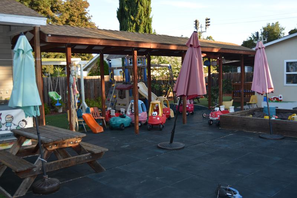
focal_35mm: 34
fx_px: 285
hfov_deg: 55.1
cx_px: 148
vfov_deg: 38.3
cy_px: 99
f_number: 3.8
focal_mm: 23
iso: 140
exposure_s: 1/200
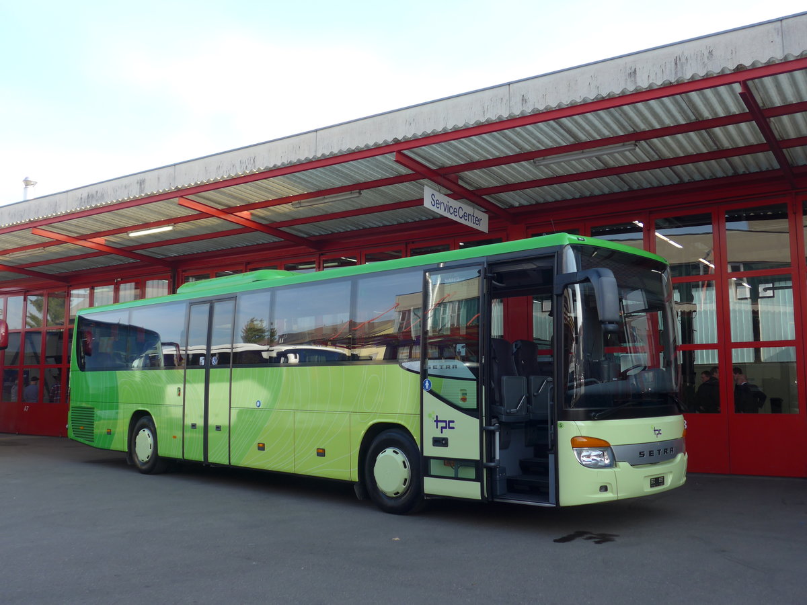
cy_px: 302
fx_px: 793
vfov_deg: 41.8
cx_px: 404
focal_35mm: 34
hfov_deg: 54.0
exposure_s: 1/250
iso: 80
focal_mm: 7
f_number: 2.8
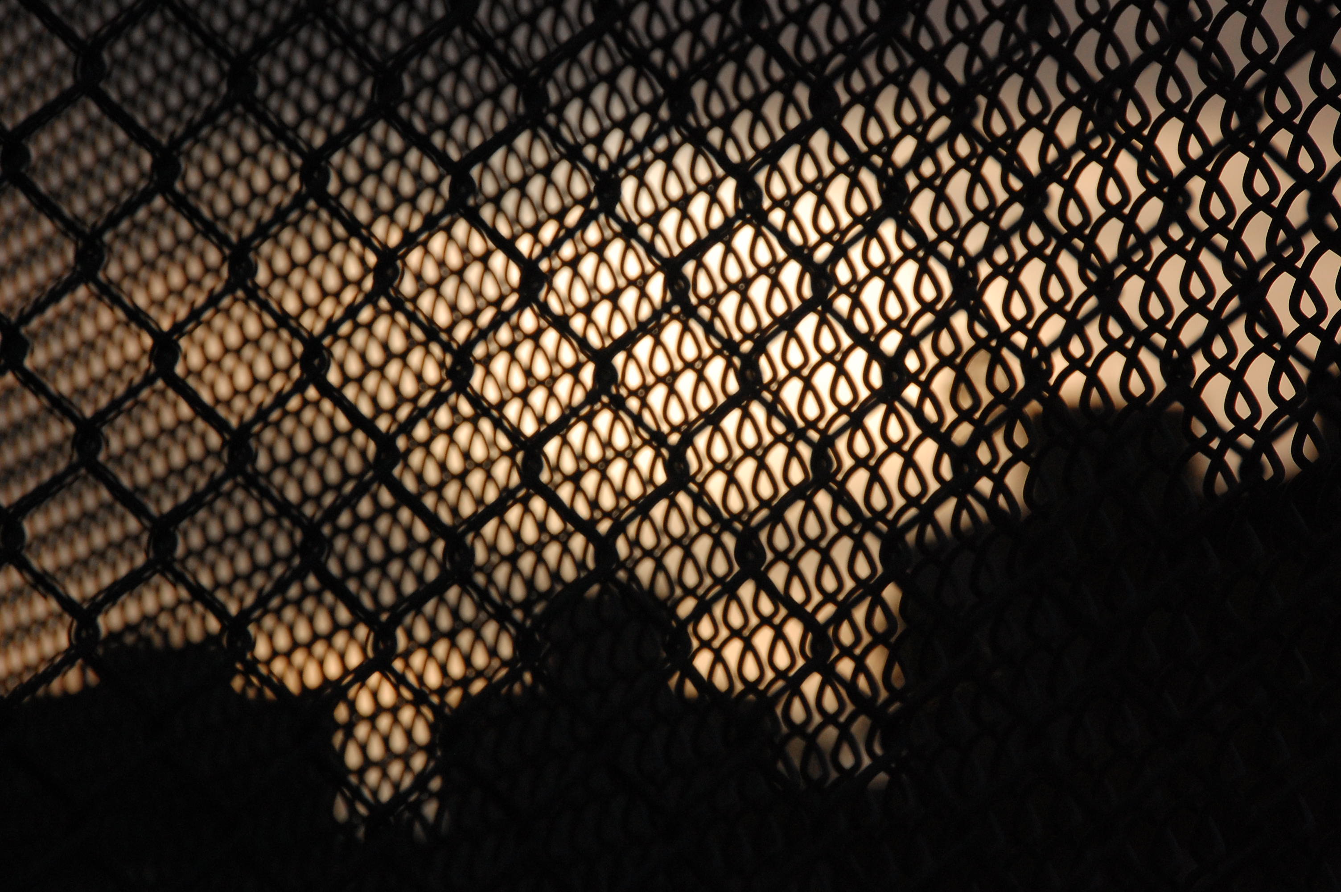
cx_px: 670
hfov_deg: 9.2
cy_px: 446
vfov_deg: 6.1
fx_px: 8374
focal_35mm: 225
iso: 800
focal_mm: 150
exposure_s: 1/2500
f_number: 13
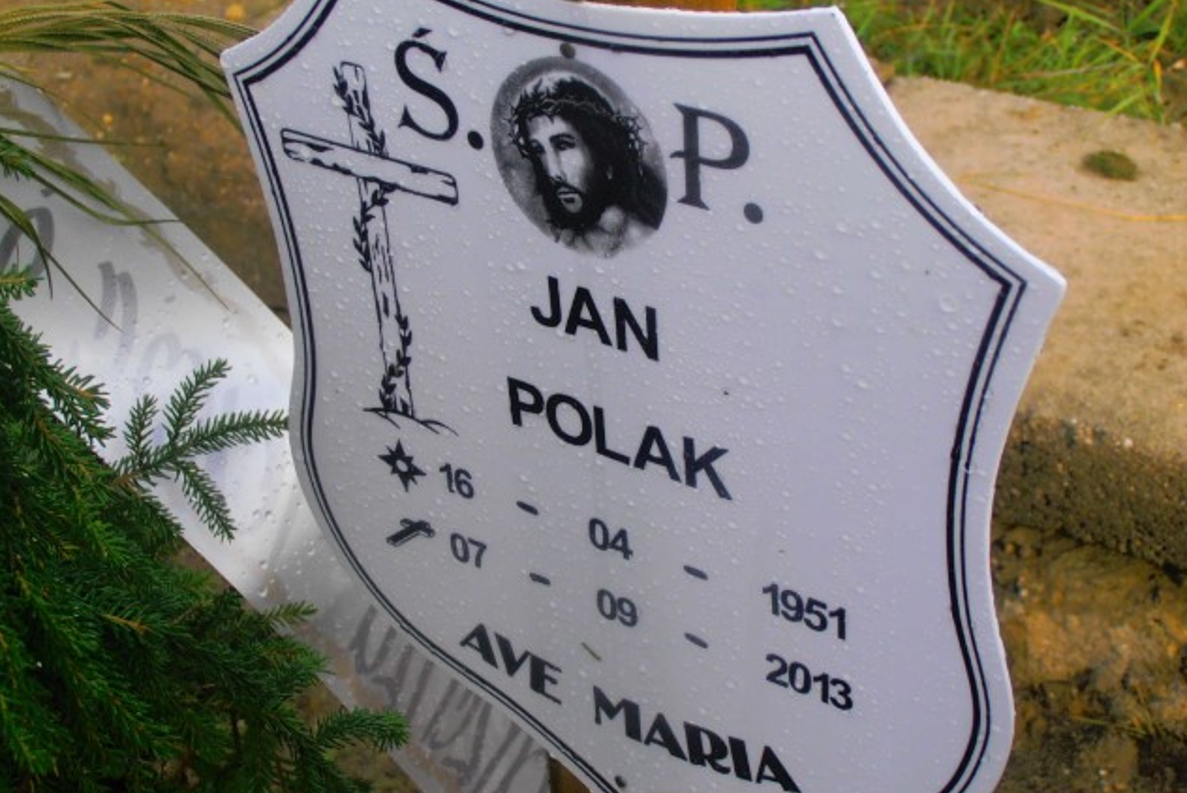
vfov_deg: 22.6
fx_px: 1979
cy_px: 389
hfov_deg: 33.4
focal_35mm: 60
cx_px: 594
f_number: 4.5
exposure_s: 1/200
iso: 80
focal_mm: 10.04
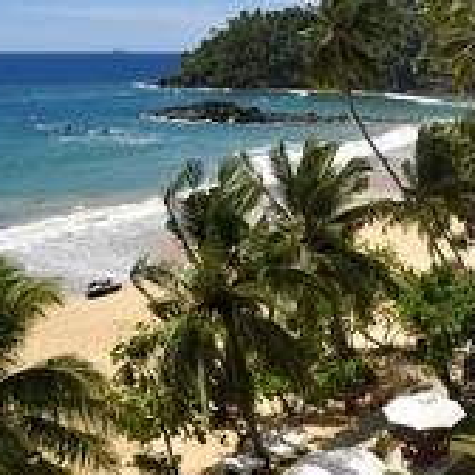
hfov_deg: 30.4
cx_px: 503
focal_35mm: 51
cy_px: 257
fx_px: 792
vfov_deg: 33.4
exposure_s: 1/250
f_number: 16
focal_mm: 24
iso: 200
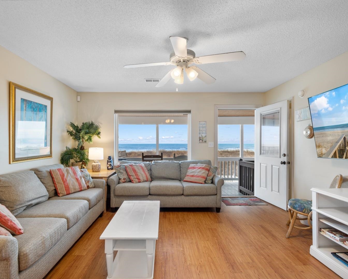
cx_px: 164
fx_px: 175
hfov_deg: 89.5
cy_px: 139
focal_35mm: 17
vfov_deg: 77.0
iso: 100
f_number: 4.5
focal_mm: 10
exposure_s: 1/15
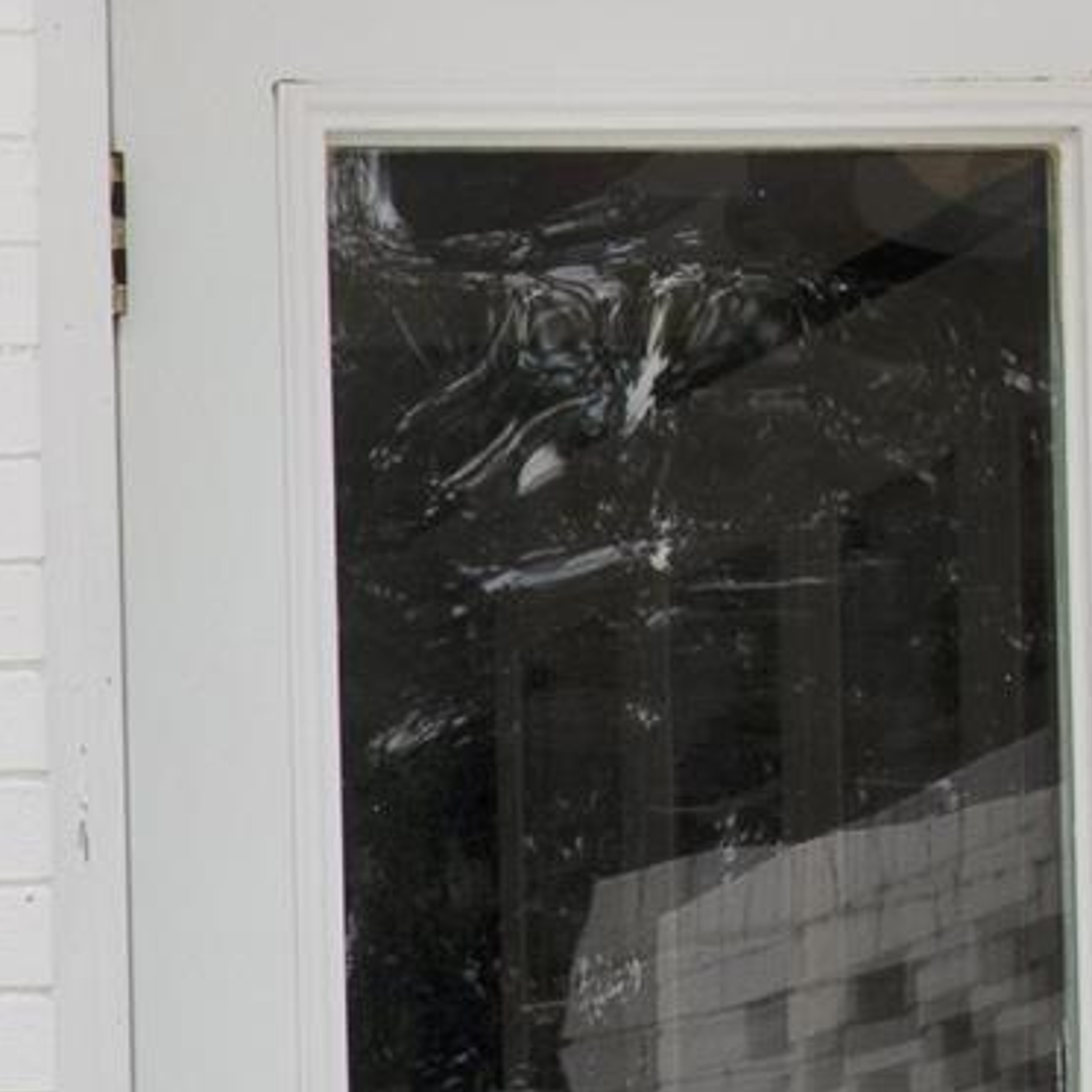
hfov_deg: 7.1
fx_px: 7245
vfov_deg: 8.2
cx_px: -2770
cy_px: 2102
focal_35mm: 203
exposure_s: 1/200
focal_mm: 29
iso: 200
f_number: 11
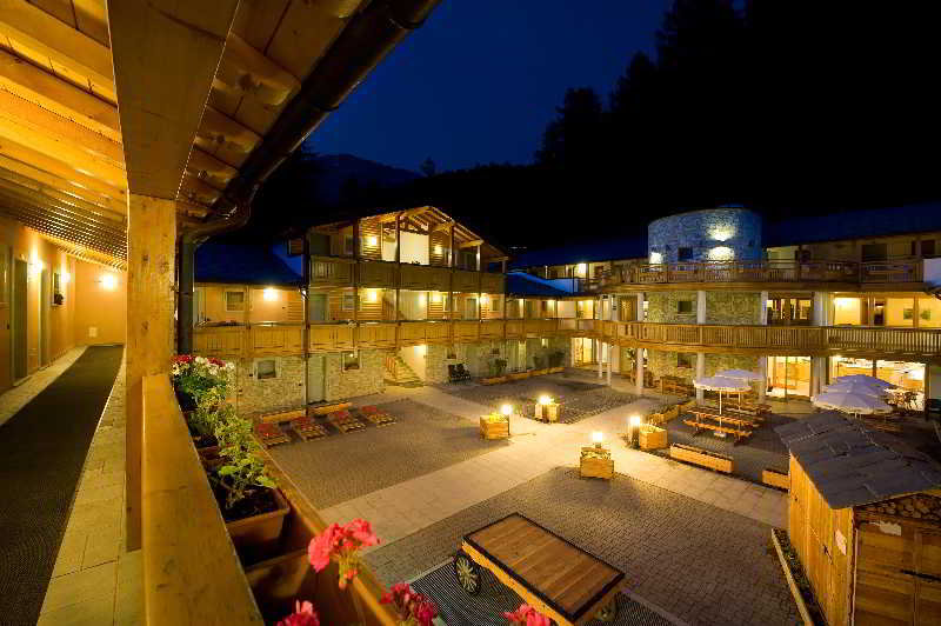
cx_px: 470
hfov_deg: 104.3
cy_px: 313
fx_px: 366
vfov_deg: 81.1
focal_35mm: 14
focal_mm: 14
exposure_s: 2
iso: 200
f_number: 8
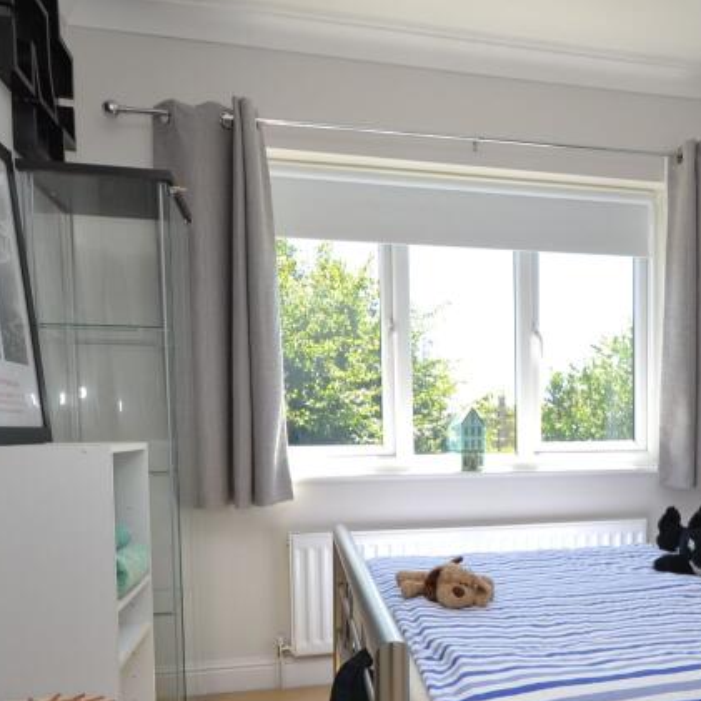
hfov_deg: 50.7
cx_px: 513
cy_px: 474
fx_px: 710
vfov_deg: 51.4
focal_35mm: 31
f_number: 5.6
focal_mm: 10
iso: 220
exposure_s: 1/125
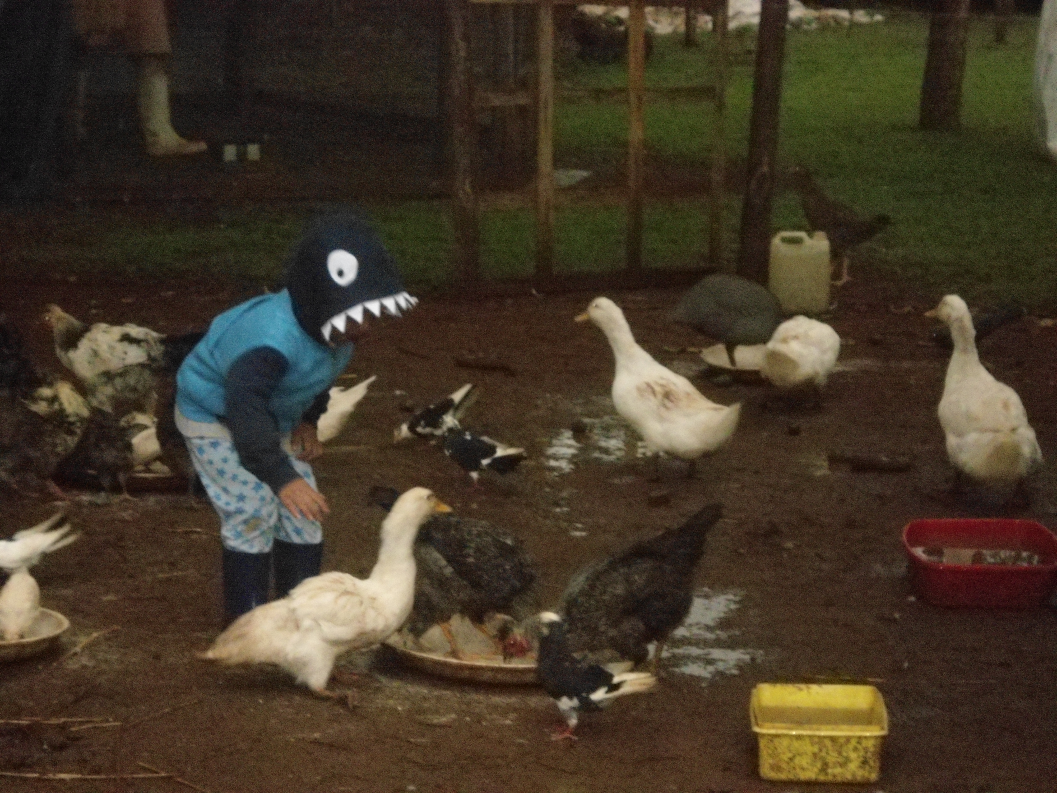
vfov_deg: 14.1
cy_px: 396
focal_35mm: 105
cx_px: 528
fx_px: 3206
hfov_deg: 18.7
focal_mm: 18.8
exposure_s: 1/60
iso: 1600
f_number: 5.9
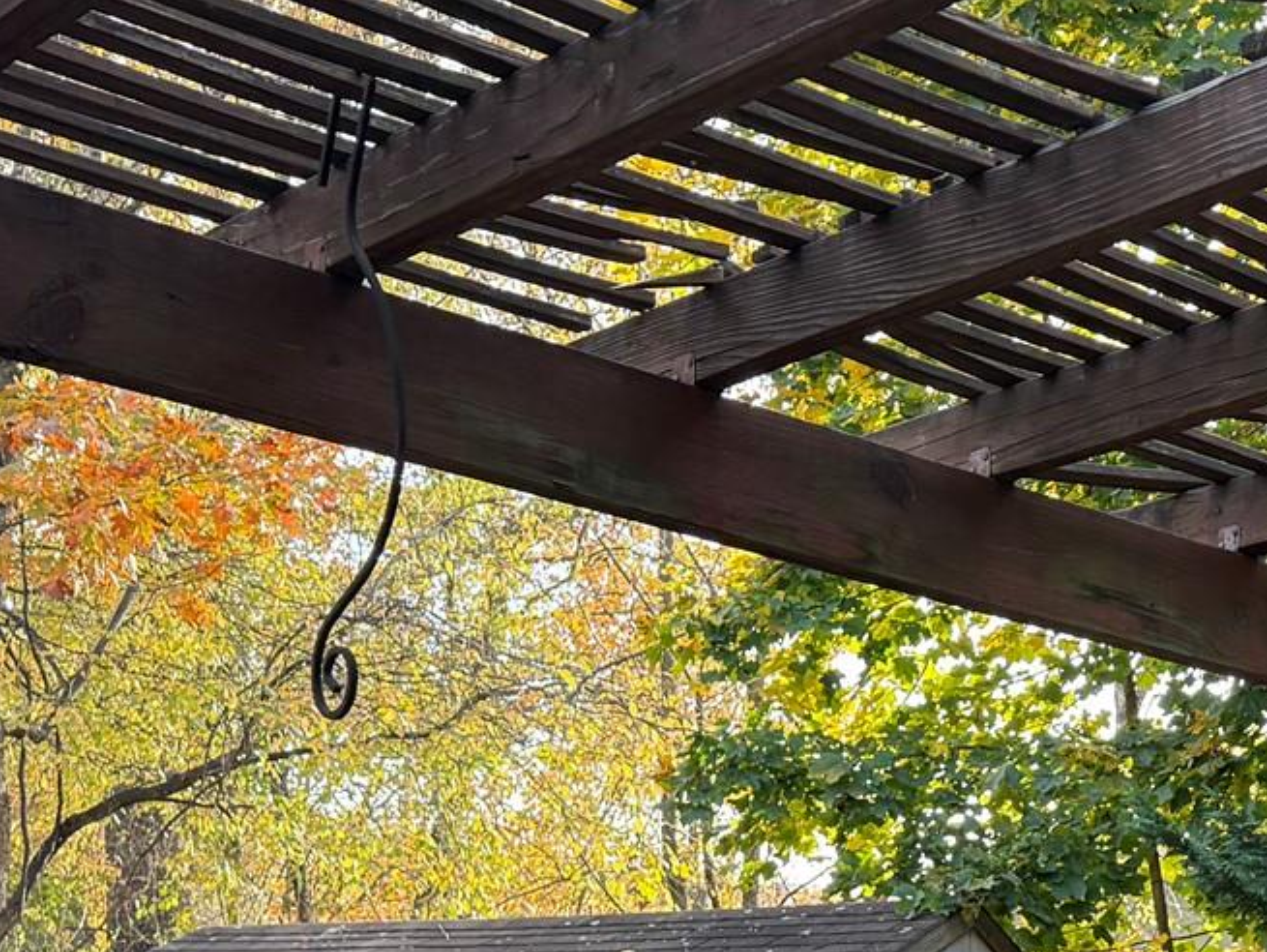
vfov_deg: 17.8
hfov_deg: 25.1
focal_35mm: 75
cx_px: 1157
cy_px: 1391
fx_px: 2747
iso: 125
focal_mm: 6.76
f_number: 1.78
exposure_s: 1/232
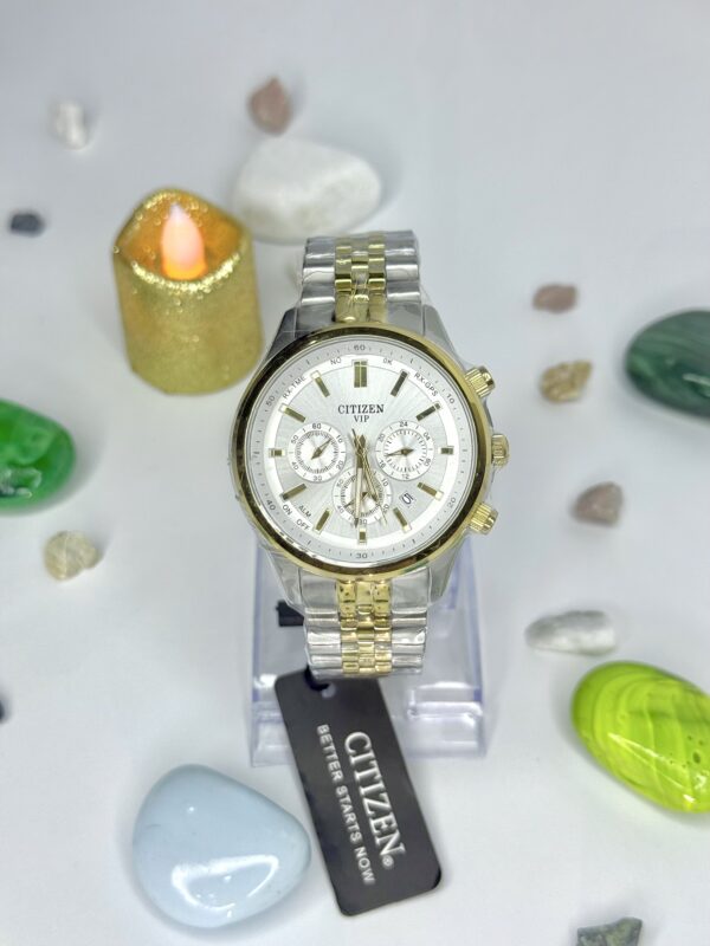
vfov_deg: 39.7
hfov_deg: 30.3
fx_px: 1313
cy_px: 473
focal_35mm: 48
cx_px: 355
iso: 64
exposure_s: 1/425
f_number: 1.78
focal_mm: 6.76
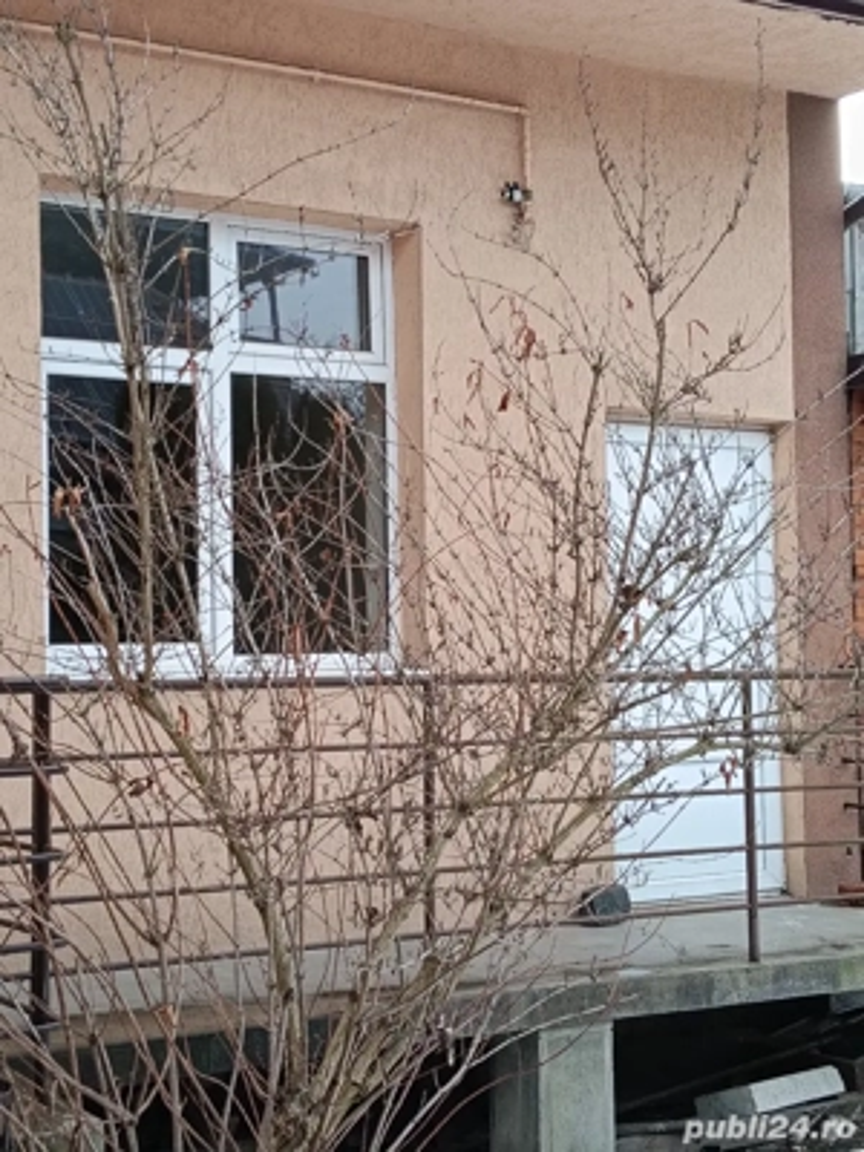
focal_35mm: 54
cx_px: 432
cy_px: 576
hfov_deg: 27.0
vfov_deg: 35.5
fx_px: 1797
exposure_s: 1/116
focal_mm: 3.98
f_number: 1.8
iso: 50
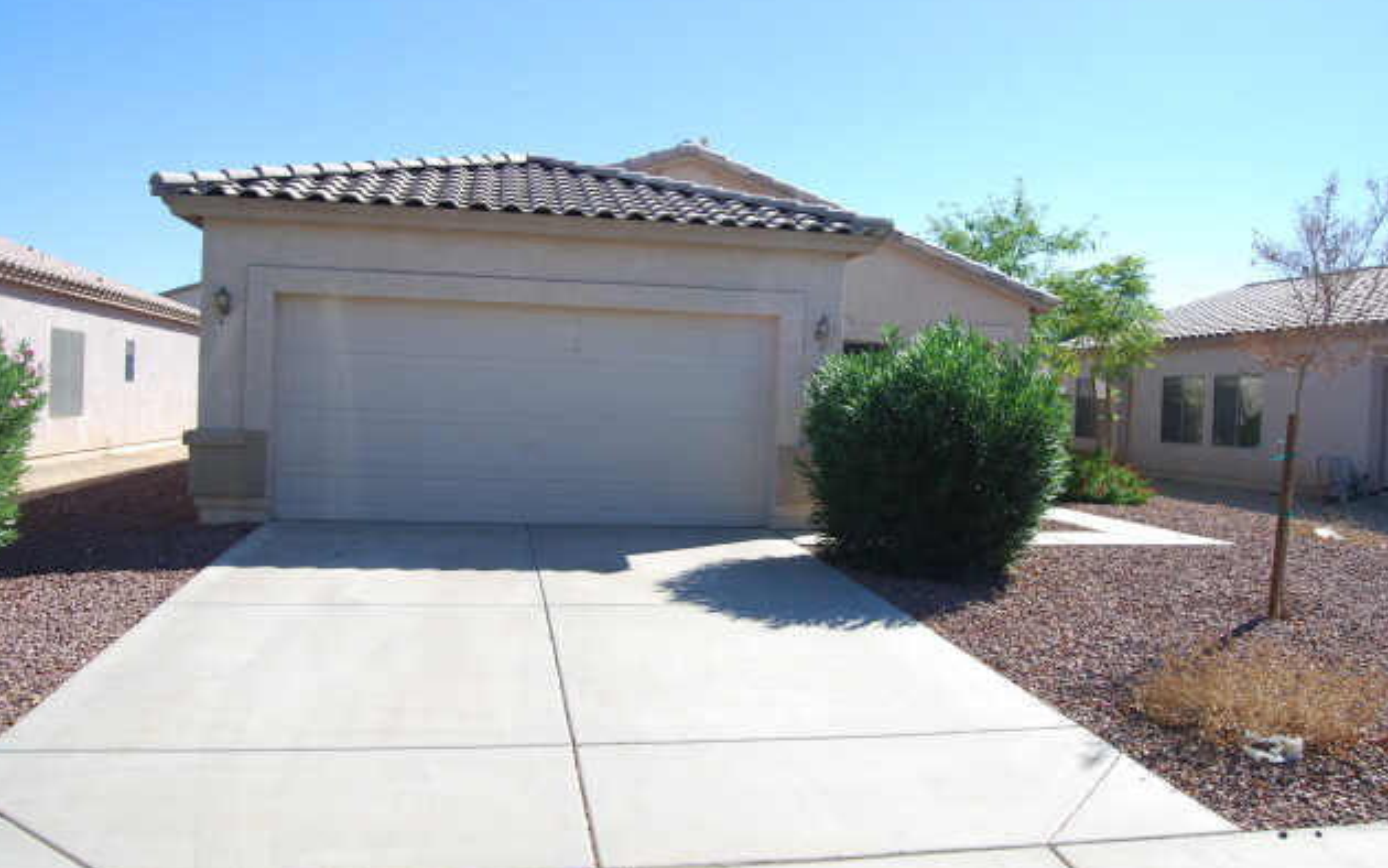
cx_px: 687
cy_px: 423
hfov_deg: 66.5
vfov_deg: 44.6
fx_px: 1059
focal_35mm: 28
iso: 100
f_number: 7.1
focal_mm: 18
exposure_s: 1/200
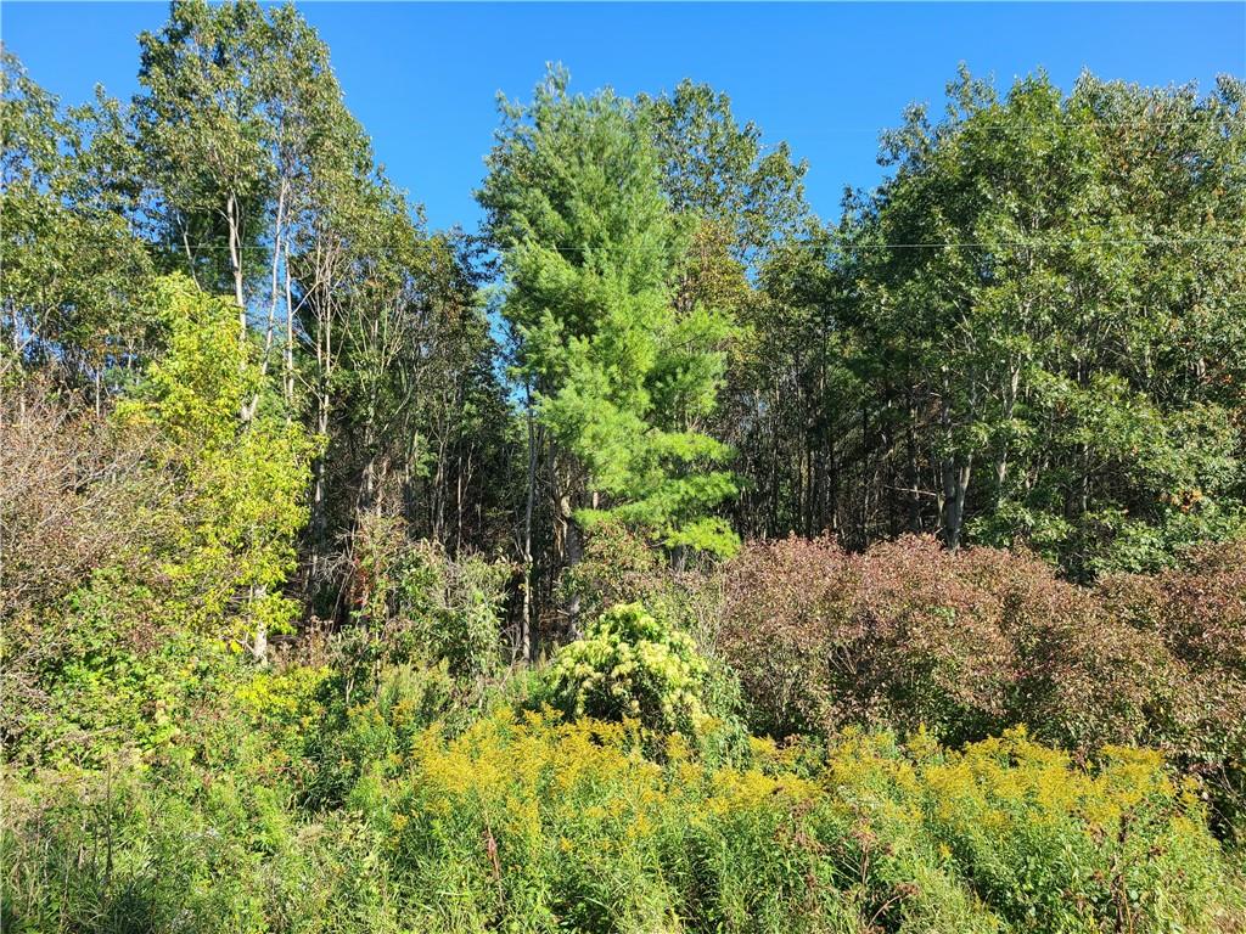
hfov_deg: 67.3
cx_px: 623
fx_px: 936
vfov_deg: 53.1
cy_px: 467
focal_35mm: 26
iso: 40
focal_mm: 5.4
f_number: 1.8
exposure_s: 1/812
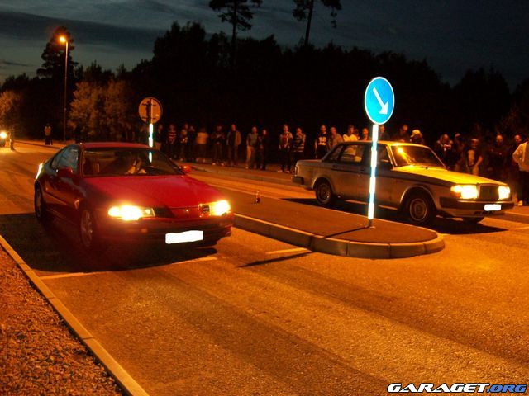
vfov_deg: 39.7
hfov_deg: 51.4
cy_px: 198
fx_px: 550
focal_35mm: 36
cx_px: 264
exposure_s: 1/2
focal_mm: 6
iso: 160
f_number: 2.7
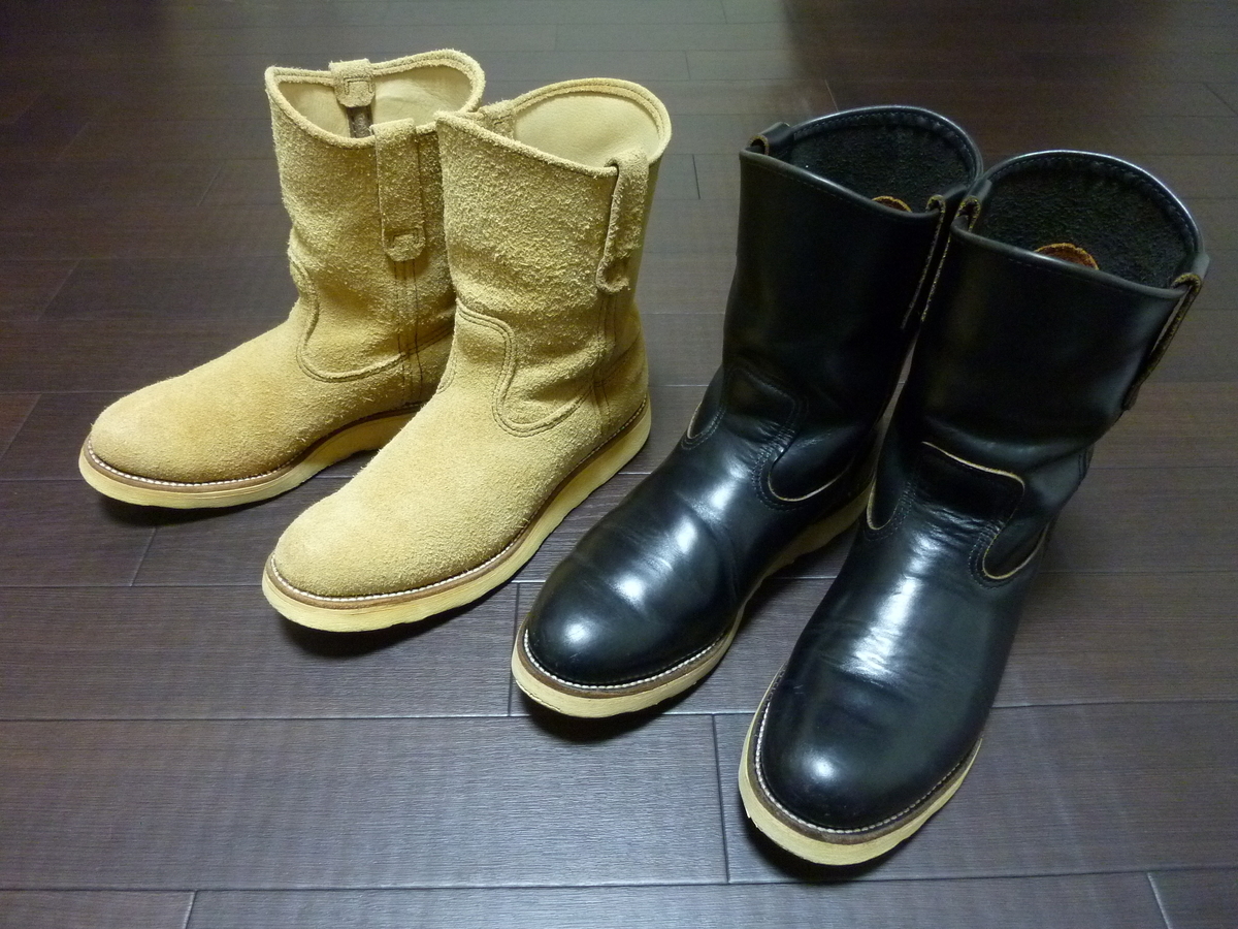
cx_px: 619
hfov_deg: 69.4
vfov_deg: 54.9
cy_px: 464
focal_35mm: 25
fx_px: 894
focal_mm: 4.5
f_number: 3.3
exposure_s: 1/6
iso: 400
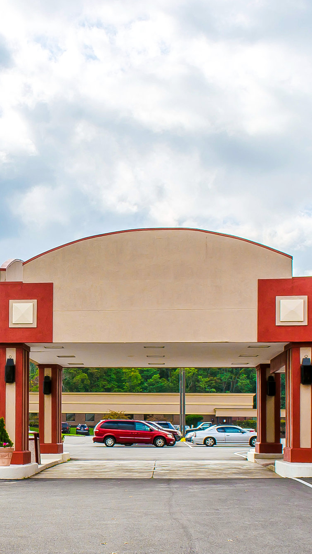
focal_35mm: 43
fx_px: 632
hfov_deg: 27.6
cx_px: 119
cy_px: 279
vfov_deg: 47.4
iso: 100
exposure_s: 1/320
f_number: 9
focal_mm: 18
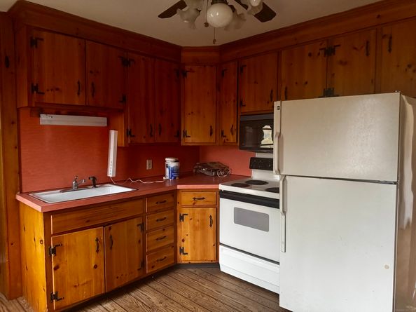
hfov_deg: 71.6
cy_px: 156
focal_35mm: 24
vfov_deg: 56.8
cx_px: 208
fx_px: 288
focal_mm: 6.76
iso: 1000
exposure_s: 1/39
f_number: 1.78
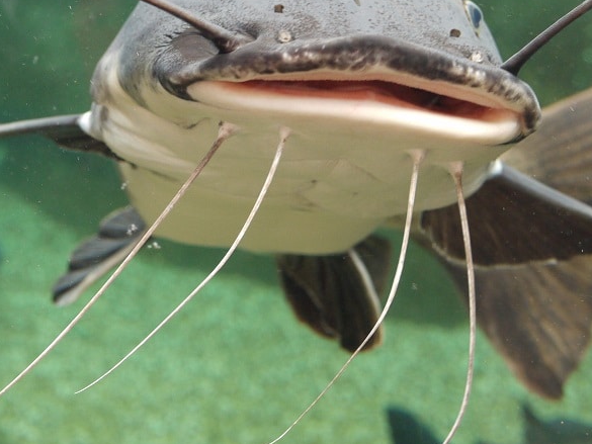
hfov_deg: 23.6
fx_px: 1403
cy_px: 142
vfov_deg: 17.9
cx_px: 144
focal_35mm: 82
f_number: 4.8
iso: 640
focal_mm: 24
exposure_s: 1/125
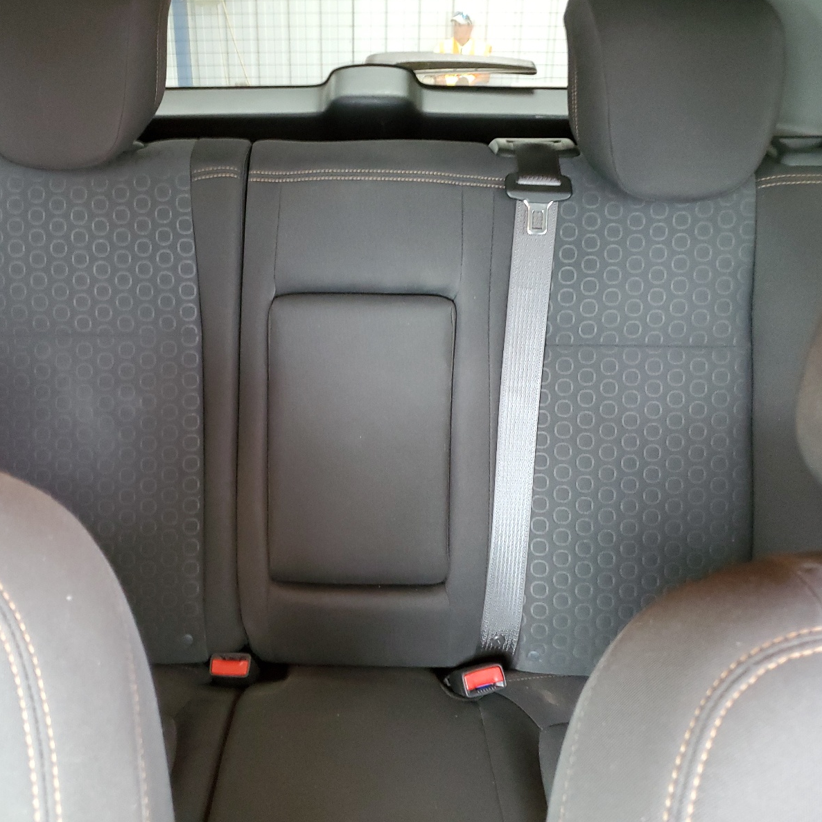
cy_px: 407
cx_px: 351
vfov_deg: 52.5
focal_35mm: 31
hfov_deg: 52.3
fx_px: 833
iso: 353
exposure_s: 1/15
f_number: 1.5
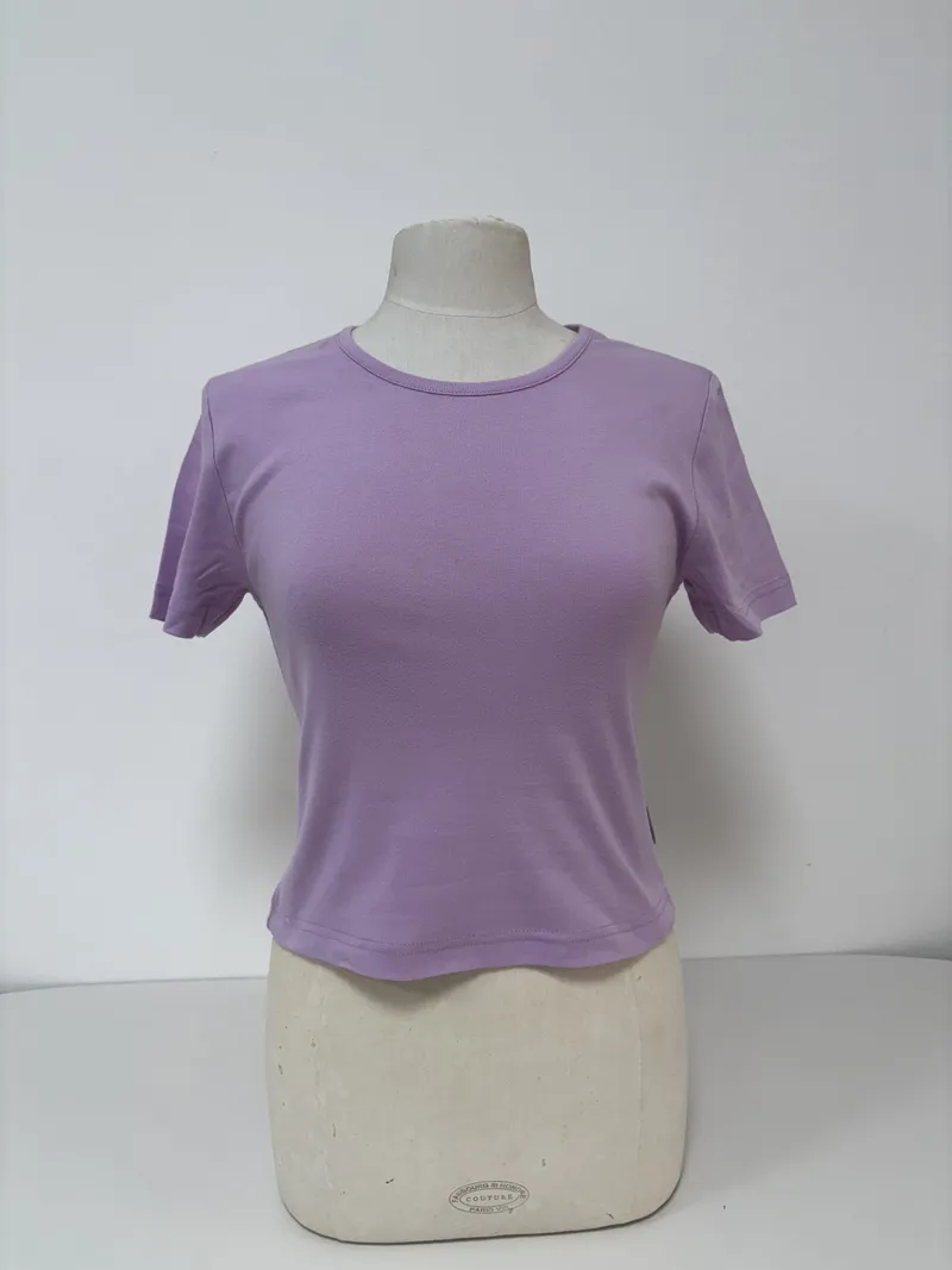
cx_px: 476
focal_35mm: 26
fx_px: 954
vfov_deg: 67.3
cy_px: 635
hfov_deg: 53.1
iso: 80
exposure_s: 1/100
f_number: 1.6
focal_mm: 5.96
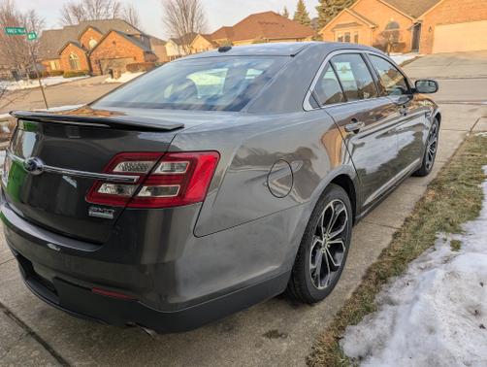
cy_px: 184
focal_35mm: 24
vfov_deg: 56.9
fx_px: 338
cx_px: 244
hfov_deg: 71.5
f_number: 1.85
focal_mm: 6.81
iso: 46
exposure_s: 1/466
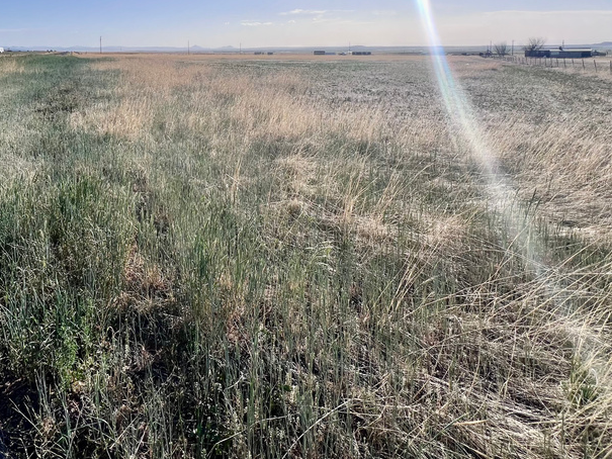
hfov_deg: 75.6
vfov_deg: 55.7
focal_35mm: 22
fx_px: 389
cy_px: 77
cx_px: 246
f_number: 1.8
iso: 32
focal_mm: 1.57
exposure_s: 1/1130
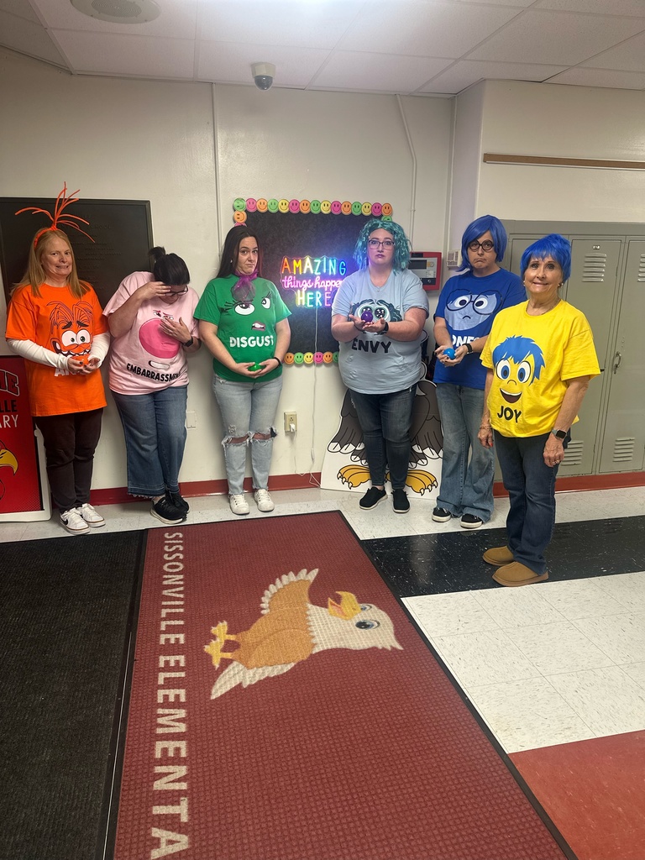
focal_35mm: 24
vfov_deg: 71.6
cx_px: 322
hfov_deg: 56.8
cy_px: 430
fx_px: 596
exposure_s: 1/60
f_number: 1.78
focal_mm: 6.86
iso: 160
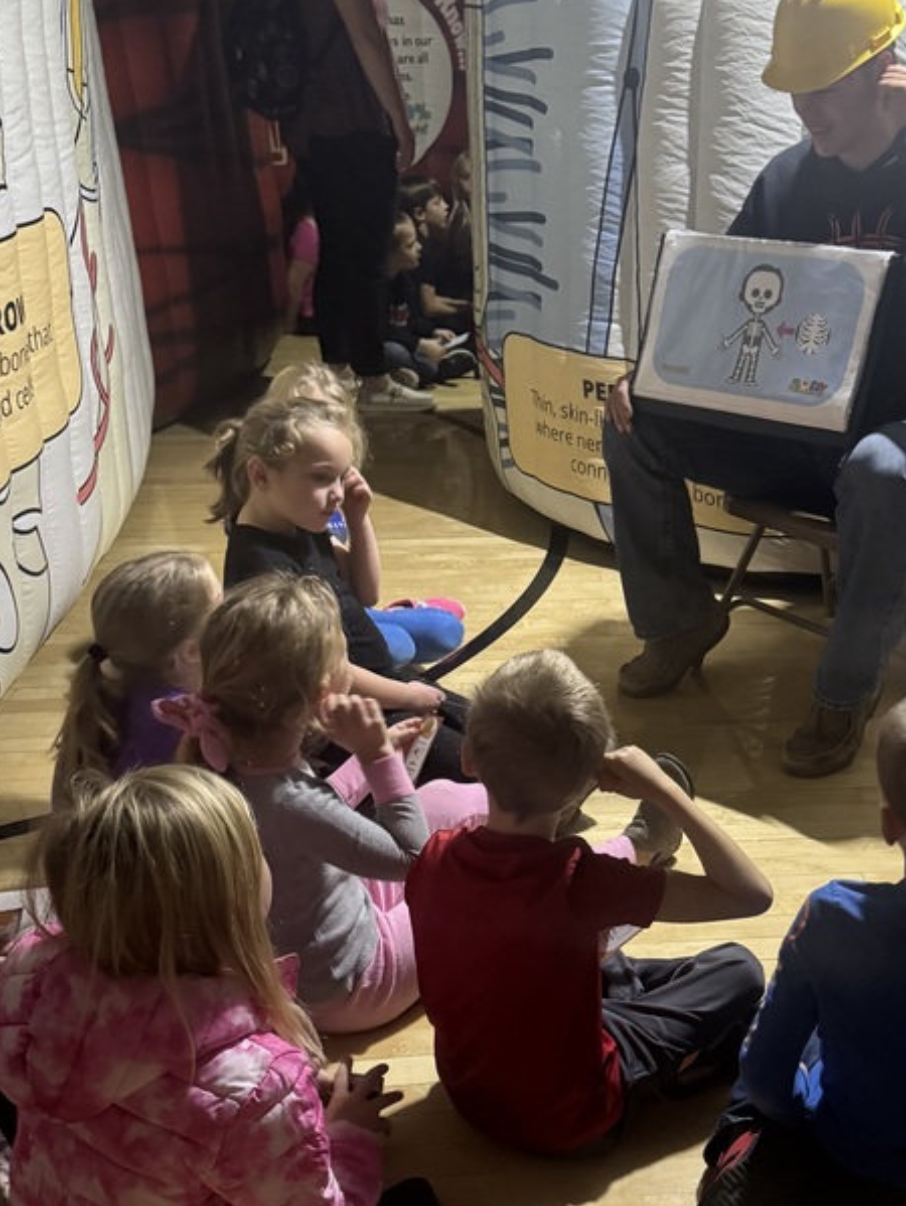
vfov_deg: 45.5
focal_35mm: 41
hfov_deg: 34.7
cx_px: 634
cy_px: 715
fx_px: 1429
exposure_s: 1/32
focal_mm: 6.76
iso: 1000
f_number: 1.78
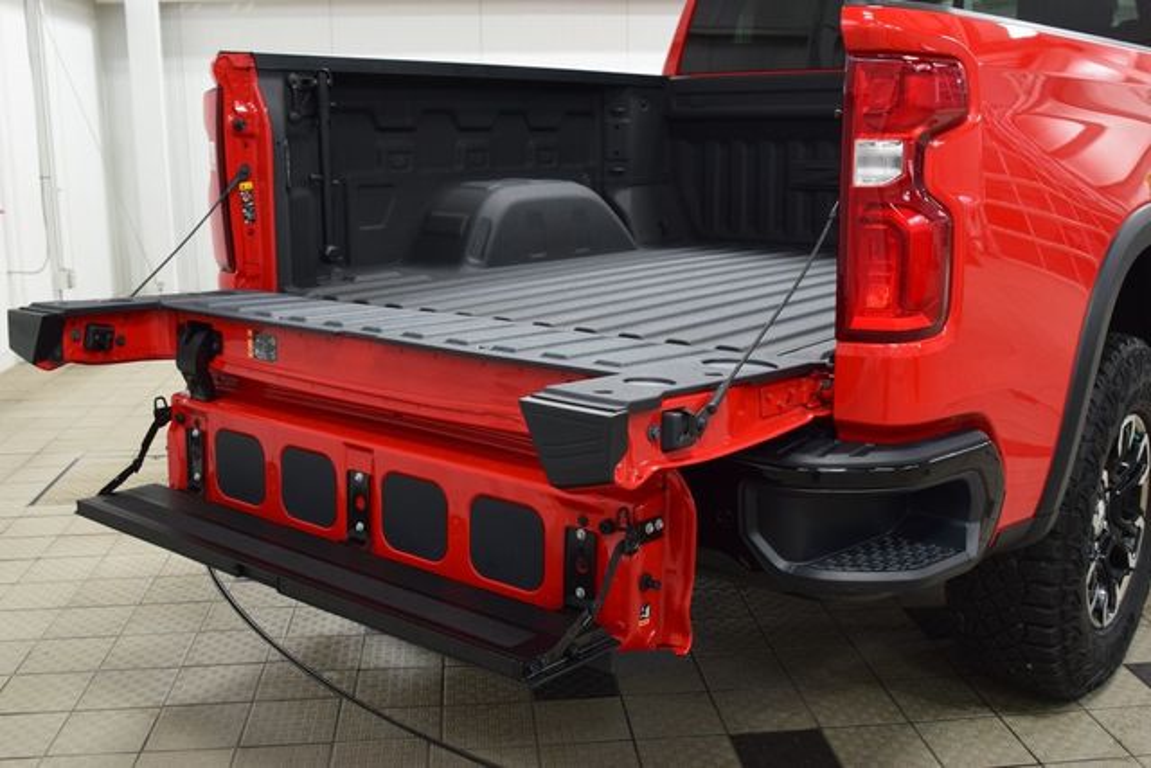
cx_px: 576
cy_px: 384
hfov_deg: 53.1
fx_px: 1151
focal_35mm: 36
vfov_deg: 36.9
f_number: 6.3
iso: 800
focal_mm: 24
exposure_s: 1/15
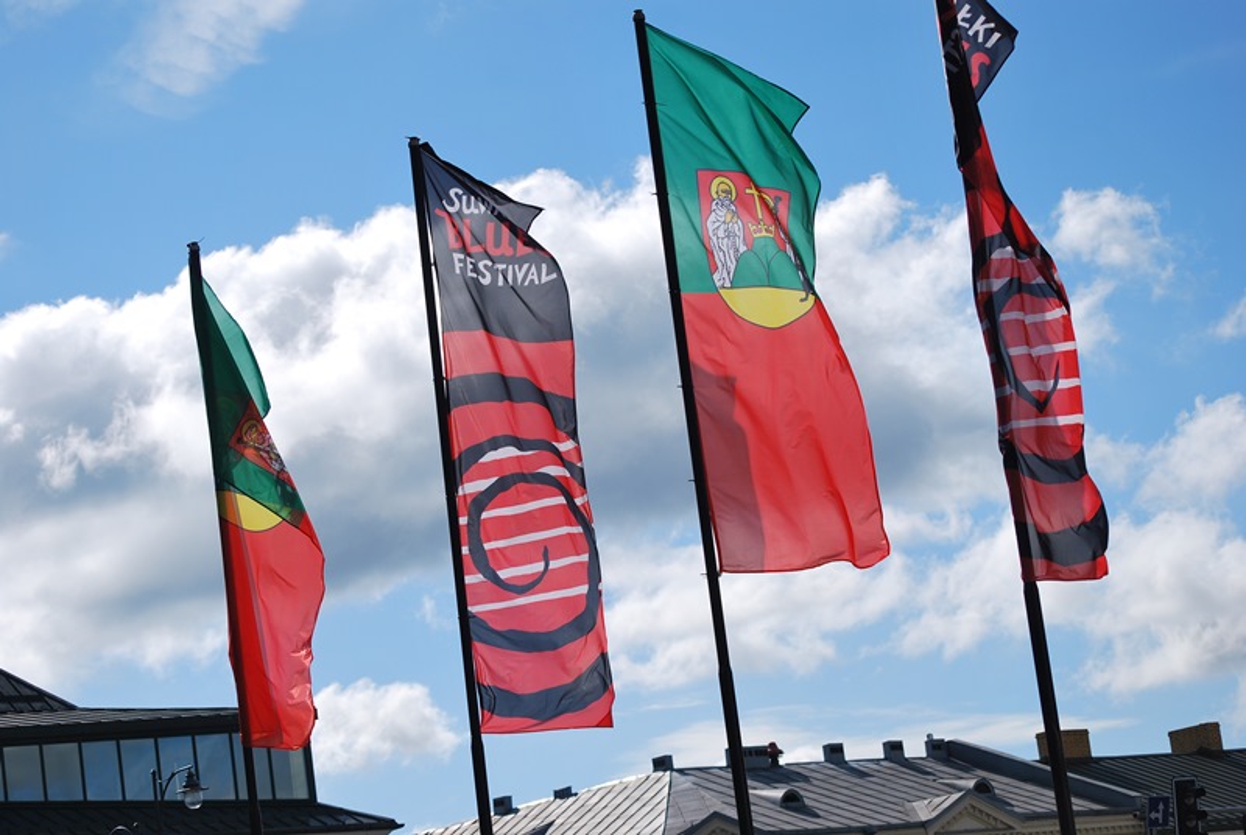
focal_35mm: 99
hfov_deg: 20.6
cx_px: 623
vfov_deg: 13.9
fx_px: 3432
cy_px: 418
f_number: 5.6
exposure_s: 1/1250
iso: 100
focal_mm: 66
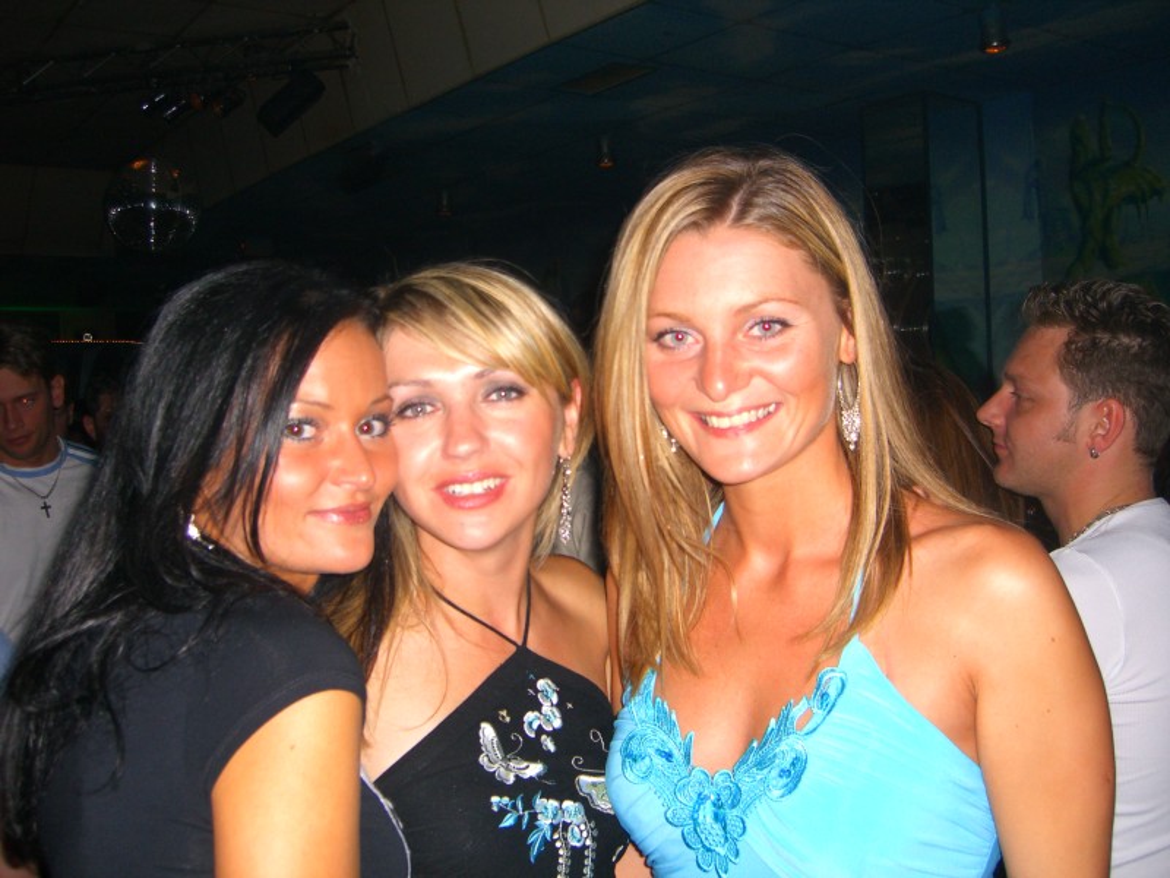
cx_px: 585
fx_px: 1284
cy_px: 439
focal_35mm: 38
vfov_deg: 37.7
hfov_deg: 49.0
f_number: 2.8
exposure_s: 1/60
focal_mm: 7.9
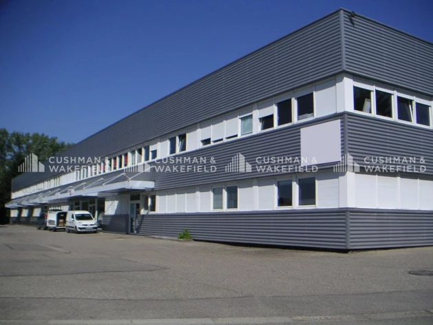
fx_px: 463
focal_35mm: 37
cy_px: 162
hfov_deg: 50.1
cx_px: 216
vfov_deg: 38.7
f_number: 6.7
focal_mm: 5.7
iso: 50
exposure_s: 1/350
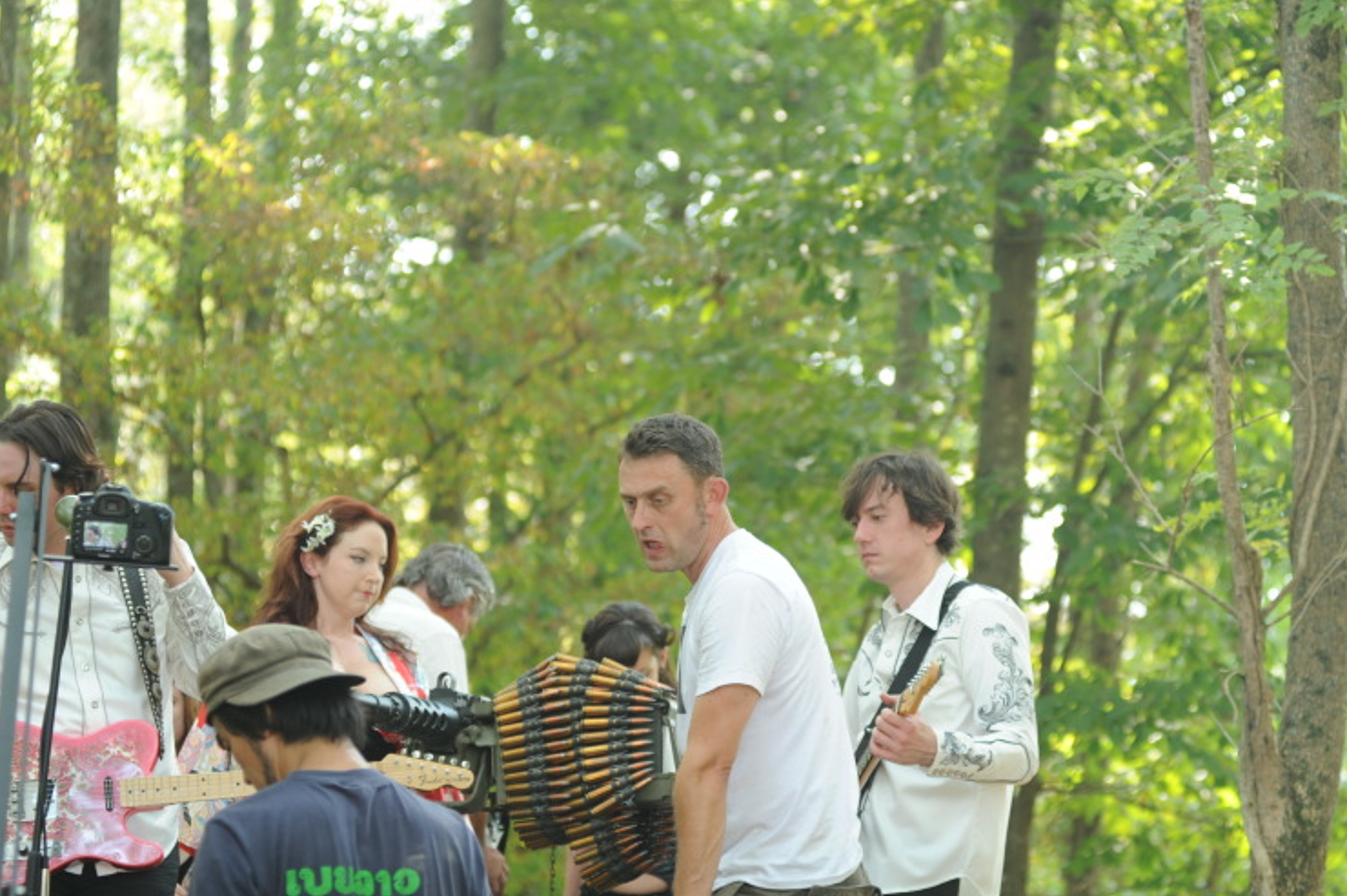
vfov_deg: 14.7
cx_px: 750
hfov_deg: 21.9
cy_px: 424
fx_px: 3477
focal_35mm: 93
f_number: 3.5
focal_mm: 80
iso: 200
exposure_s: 1/80
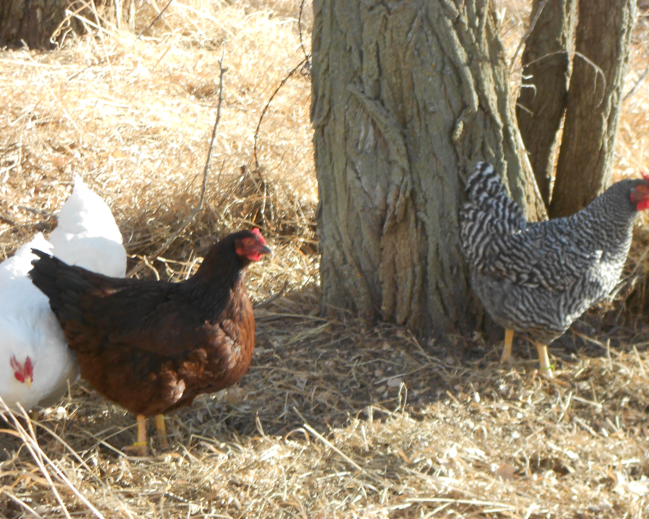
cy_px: 258
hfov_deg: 14.2
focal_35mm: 136
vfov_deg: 11.4
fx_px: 2612
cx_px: 330
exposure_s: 1/60
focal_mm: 23
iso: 160
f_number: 6.5
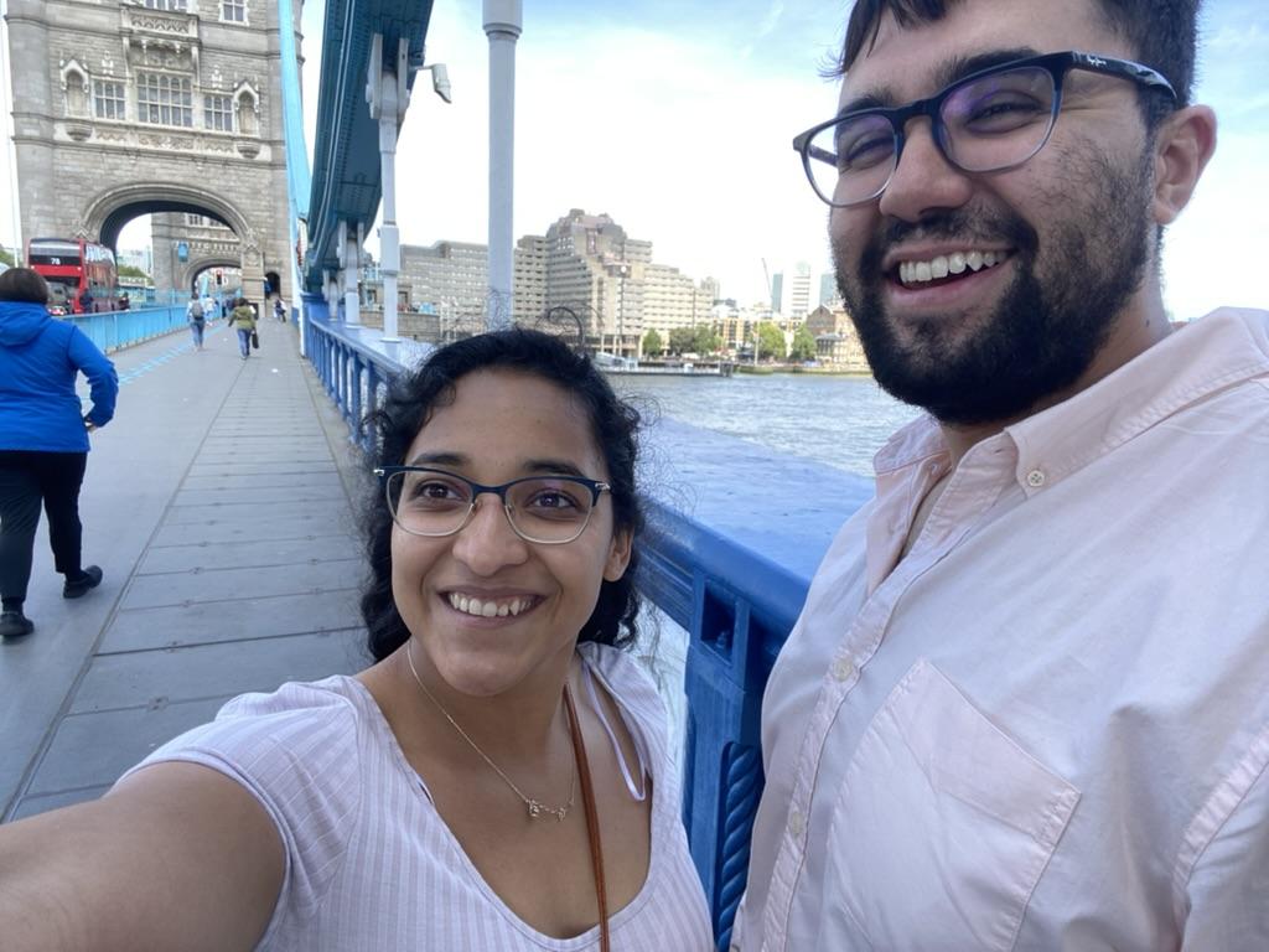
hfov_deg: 73.9
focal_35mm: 23
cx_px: 634
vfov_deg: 58.9
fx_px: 843
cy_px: 476
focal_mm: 2.71
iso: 25
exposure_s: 1/122
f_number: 2.2
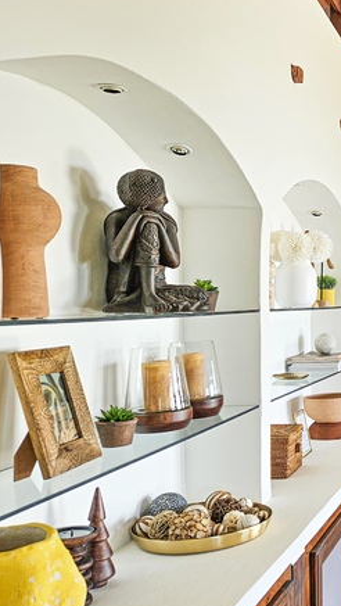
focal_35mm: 43
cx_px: 496
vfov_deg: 47.3
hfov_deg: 23.0
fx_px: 691
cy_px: 295
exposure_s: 1/100
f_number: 1.8
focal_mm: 5.4
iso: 32
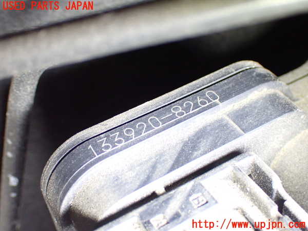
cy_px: 116
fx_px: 480
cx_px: 154
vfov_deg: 27.0
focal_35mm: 54
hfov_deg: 35.5
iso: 1000
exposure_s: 1/50
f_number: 3.3
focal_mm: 9.65
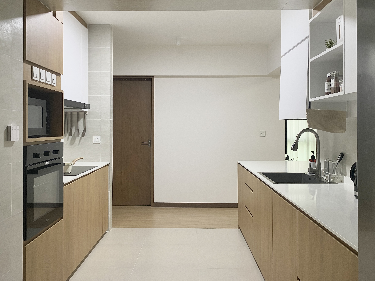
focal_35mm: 26
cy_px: 140
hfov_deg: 67.3
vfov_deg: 53.1
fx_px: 282
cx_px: 188
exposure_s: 1/50
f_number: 1.8
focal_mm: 4.25
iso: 80
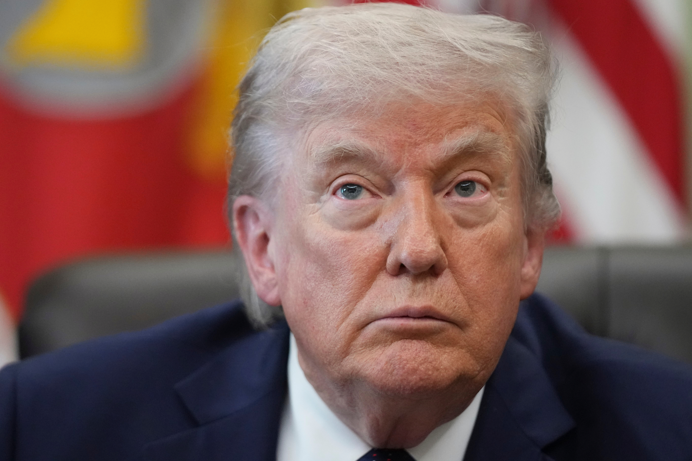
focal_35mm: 250
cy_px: 230
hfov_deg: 8.2
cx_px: 346
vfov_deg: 5.5
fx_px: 4805
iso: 5000
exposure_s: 1/400
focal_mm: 167
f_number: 2.8
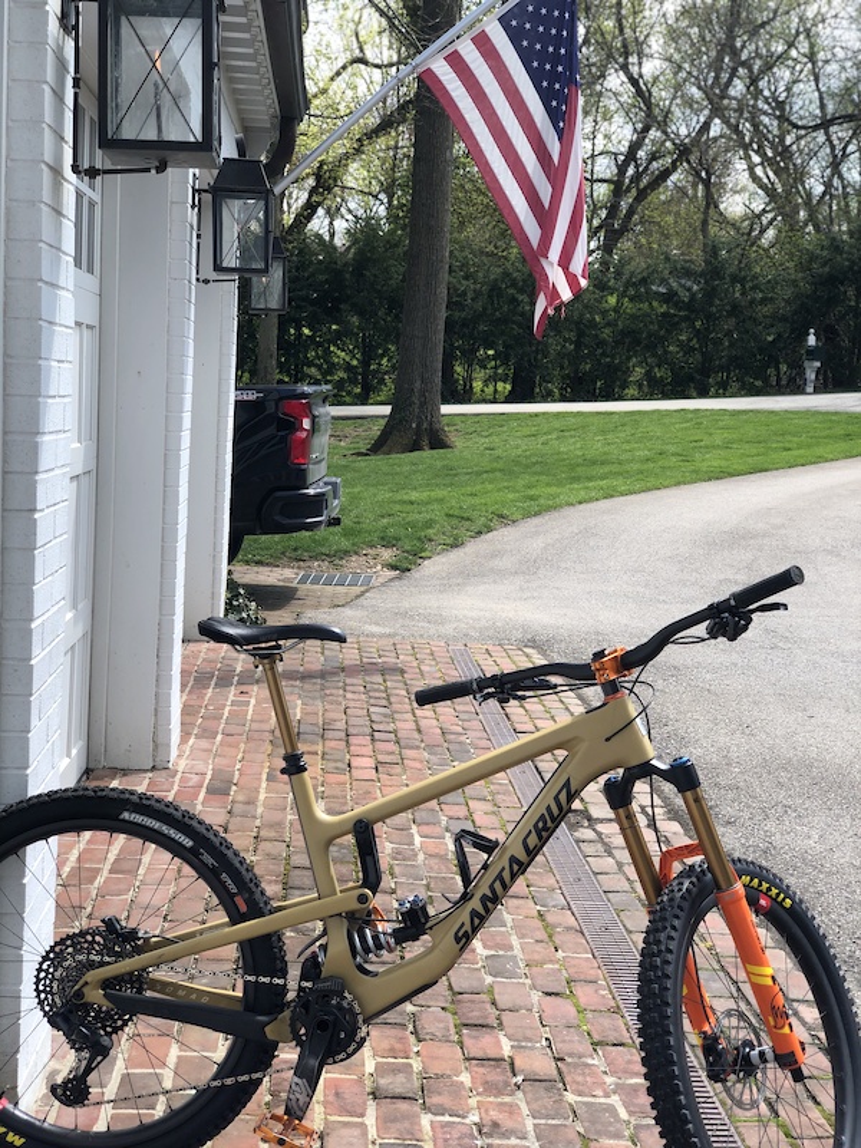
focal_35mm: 52
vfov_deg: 36.8
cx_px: 430
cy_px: 574
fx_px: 1725
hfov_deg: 28.0
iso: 16
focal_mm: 6
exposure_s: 1/338
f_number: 2.4
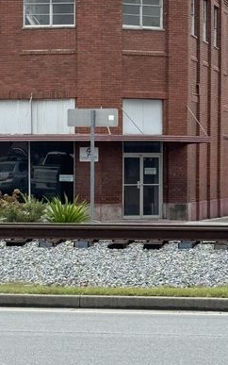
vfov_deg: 11.7
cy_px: 138
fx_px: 1779
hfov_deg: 7.3
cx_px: 63
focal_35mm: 179
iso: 64
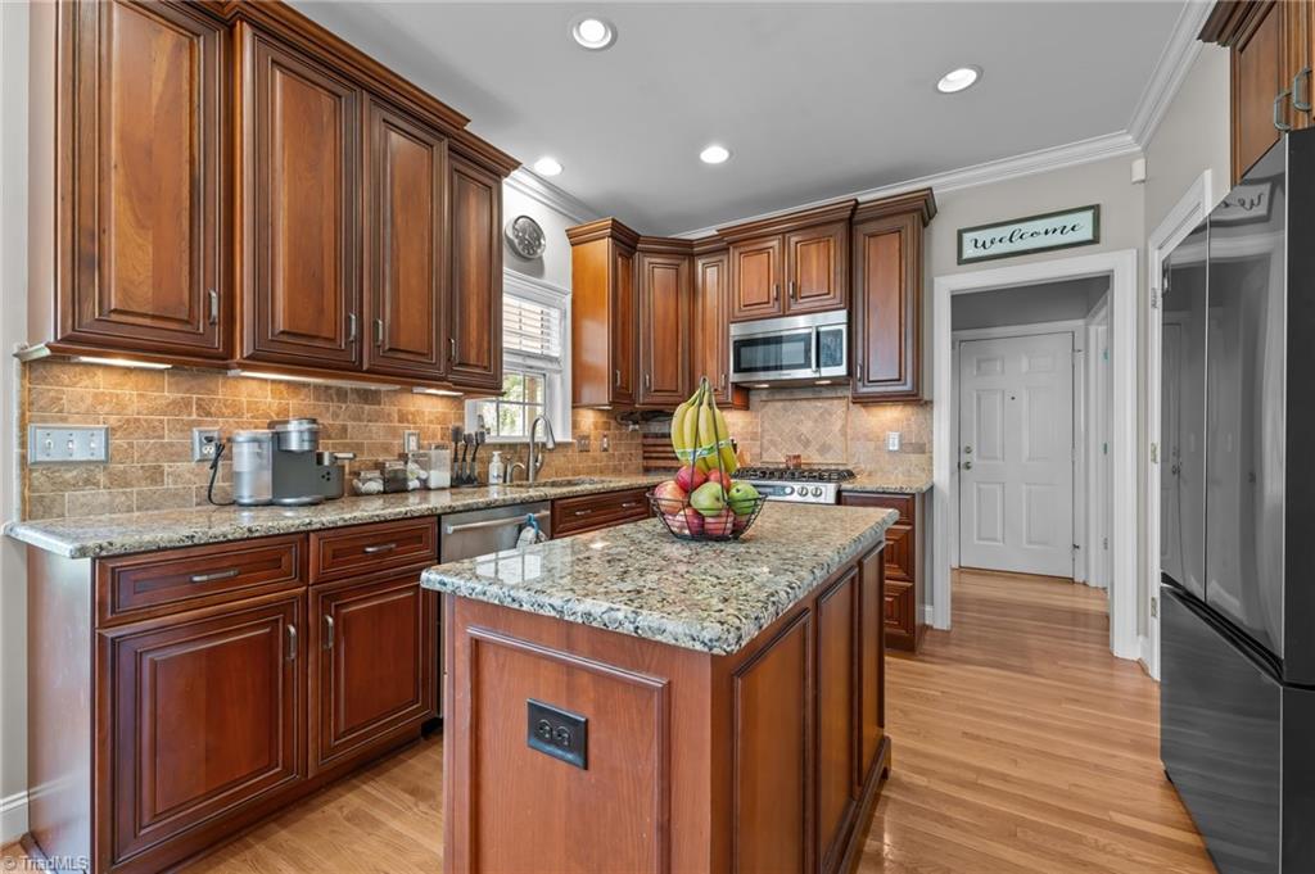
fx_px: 511
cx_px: 658
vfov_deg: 81.1
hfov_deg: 104.3
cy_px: 437
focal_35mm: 14
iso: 400
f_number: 7.1
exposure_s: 1
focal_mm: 14
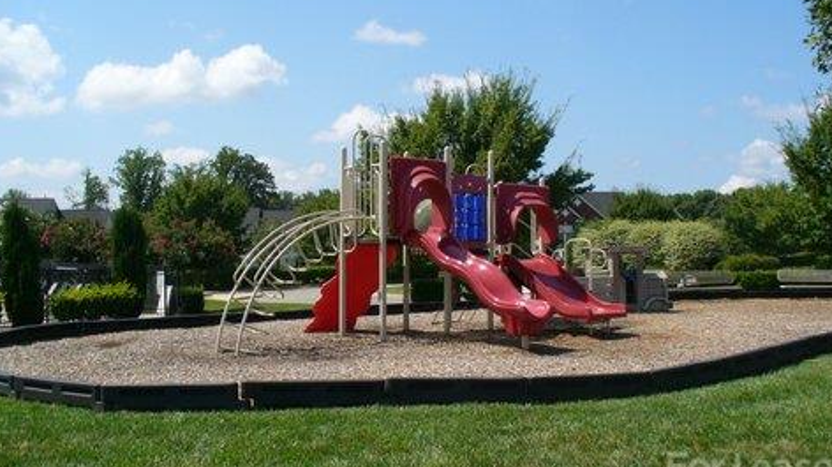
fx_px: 904
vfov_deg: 29.0
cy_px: 233
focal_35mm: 41
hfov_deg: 49.4
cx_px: 416
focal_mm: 6.1
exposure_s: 1/320
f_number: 5.6
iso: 80
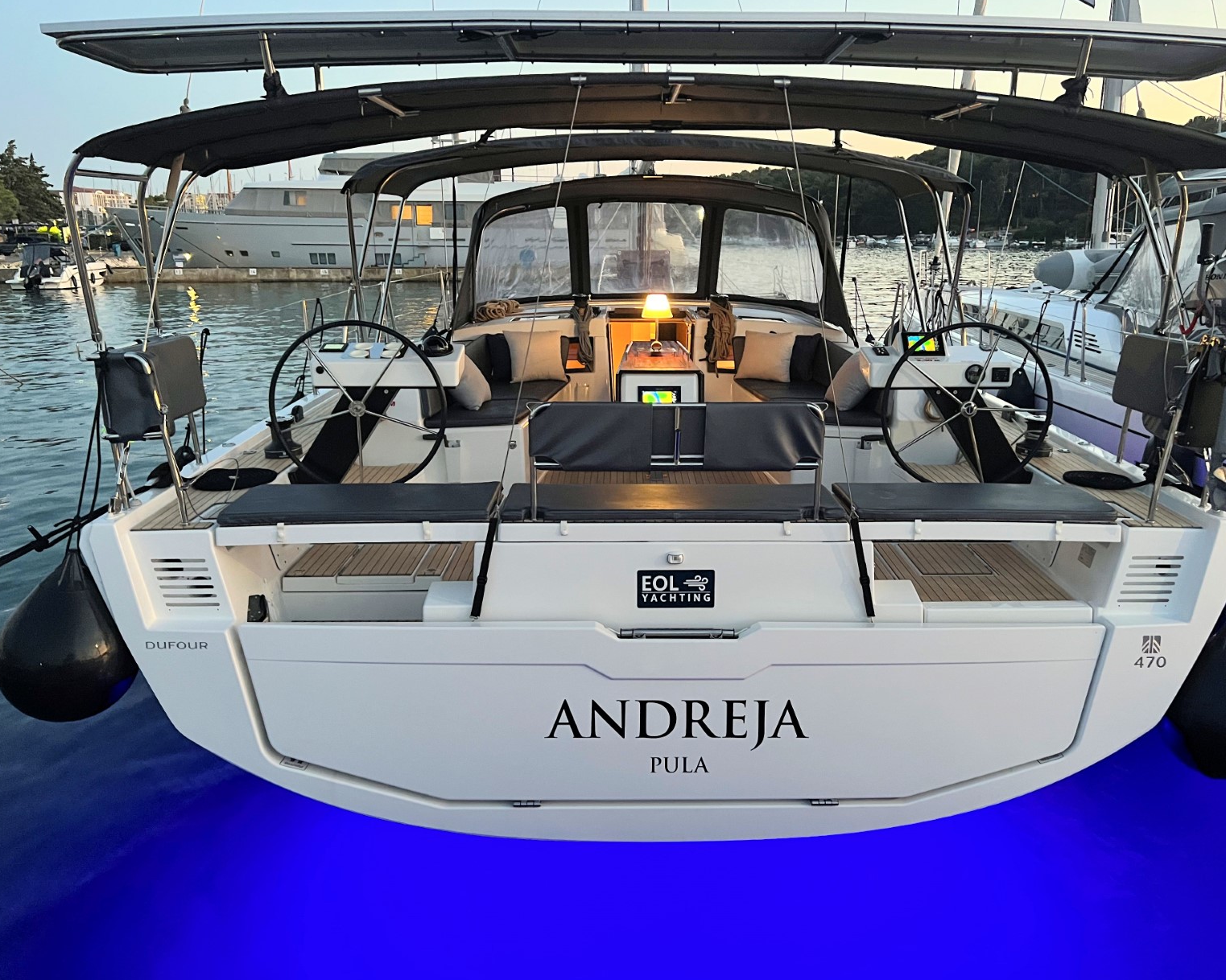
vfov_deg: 51.5
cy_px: 486
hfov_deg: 62.2
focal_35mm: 28
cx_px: 653
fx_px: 1016
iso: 500
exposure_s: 1/33
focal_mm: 5.7
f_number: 1.5
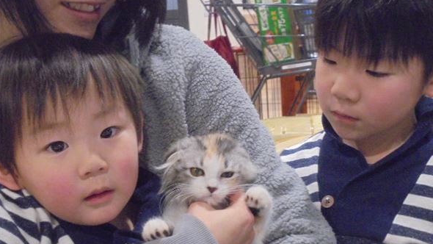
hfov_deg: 33.8
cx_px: 219
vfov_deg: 19.4
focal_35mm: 62
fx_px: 712
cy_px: 140
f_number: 5.2
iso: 800
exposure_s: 1/40
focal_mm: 10.1
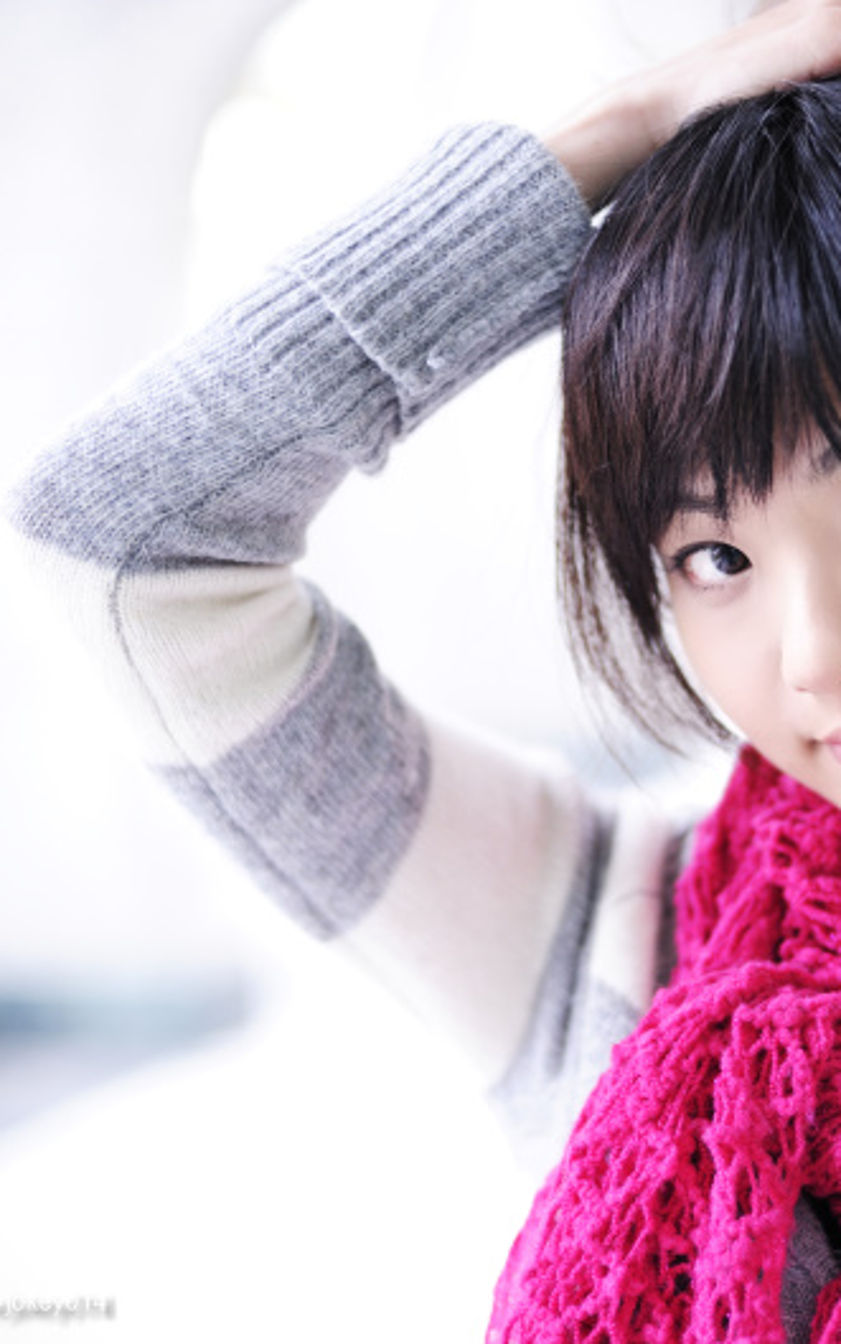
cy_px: 671
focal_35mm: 77
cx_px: 691
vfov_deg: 26.8
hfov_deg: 16.8
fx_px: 2821
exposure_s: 1/200
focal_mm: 50
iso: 400
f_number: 2
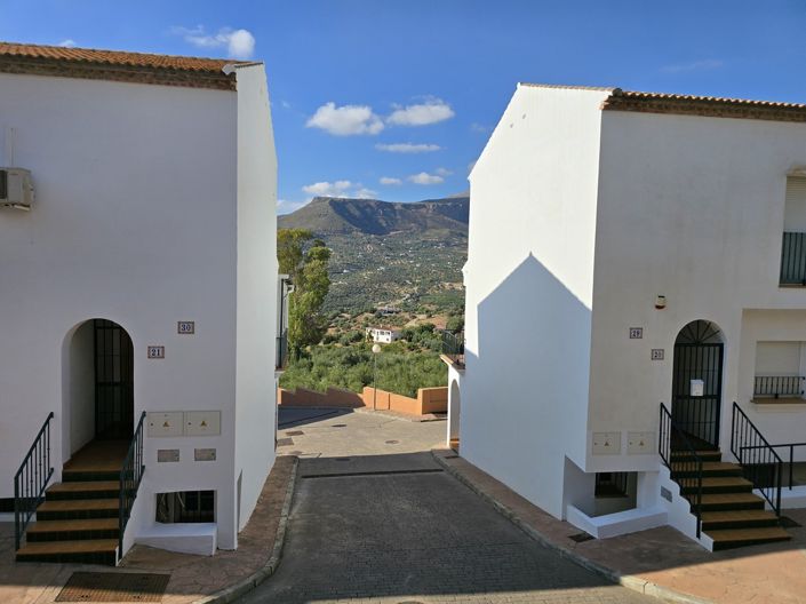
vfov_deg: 58.8
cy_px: 302
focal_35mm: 23
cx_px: 403
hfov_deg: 74.0
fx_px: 535
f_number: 1.7
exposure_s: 1/1497
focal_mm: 6.3
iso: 12
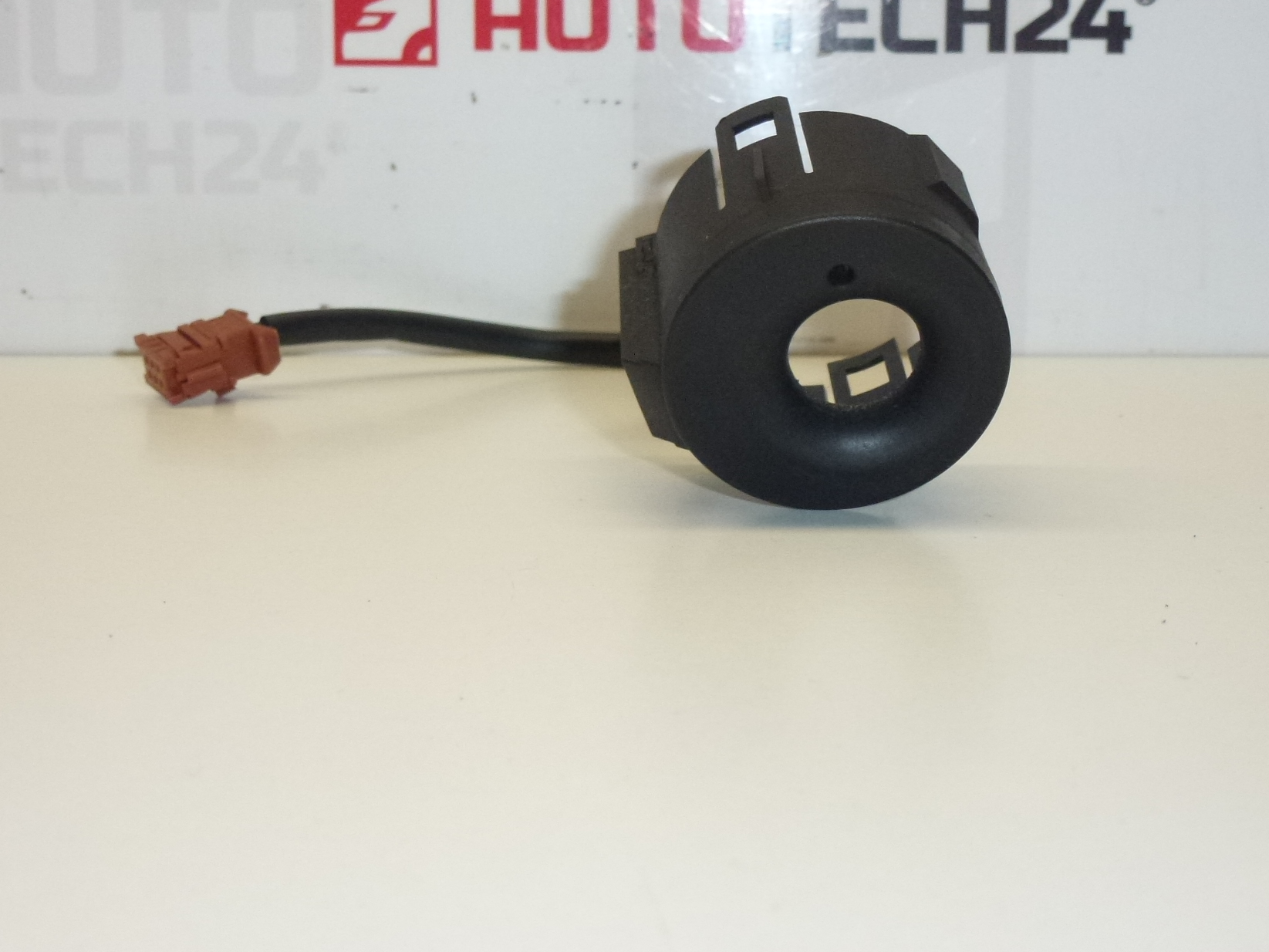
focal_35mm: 61
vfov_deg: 24.0
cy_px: 395
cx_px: 660
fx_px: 2236
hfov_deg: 31.7
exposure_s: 1/320
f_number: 4.1
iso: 400
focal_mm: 8.7
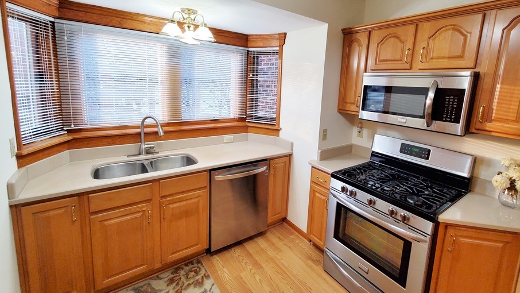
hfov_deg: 99.3
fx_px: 221
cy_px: 114
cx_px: 270
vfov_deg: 66.3
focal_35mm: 16
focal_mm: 1.8
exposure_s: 1/60
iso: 160
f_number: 2.2
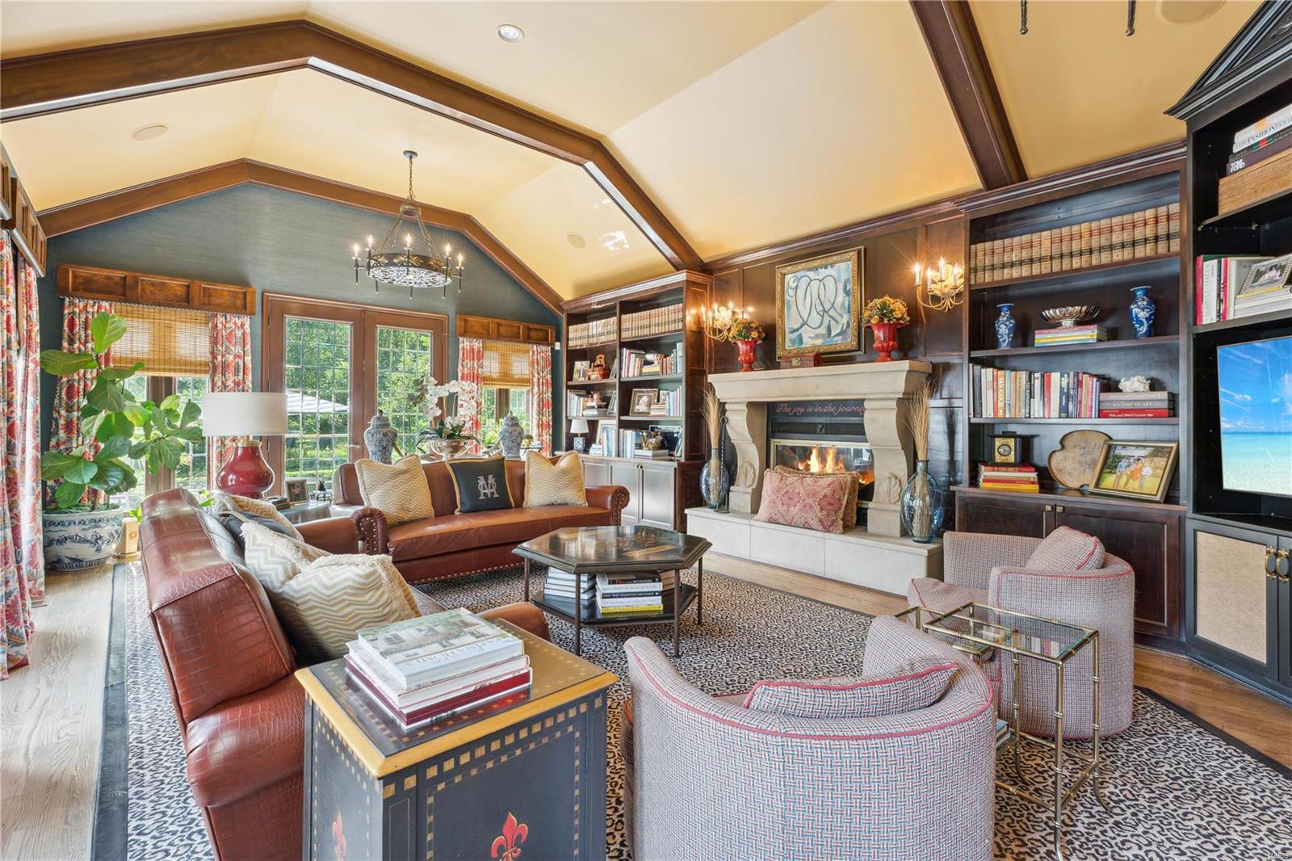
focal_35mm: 16
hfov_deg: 96.7
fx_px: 574
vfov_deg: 73.7
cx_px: 646
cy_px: 430
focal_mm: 16
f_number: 8
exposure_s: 1/4
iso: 100
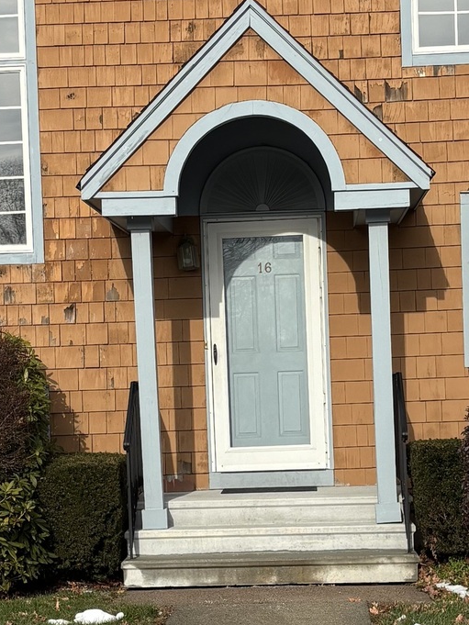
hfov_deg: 16.8
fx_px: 1589
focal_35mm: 88
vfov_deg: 22.2
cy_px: 409
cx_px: 251
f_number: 1.6
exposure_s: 1/3205
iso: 50
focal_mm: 5.96
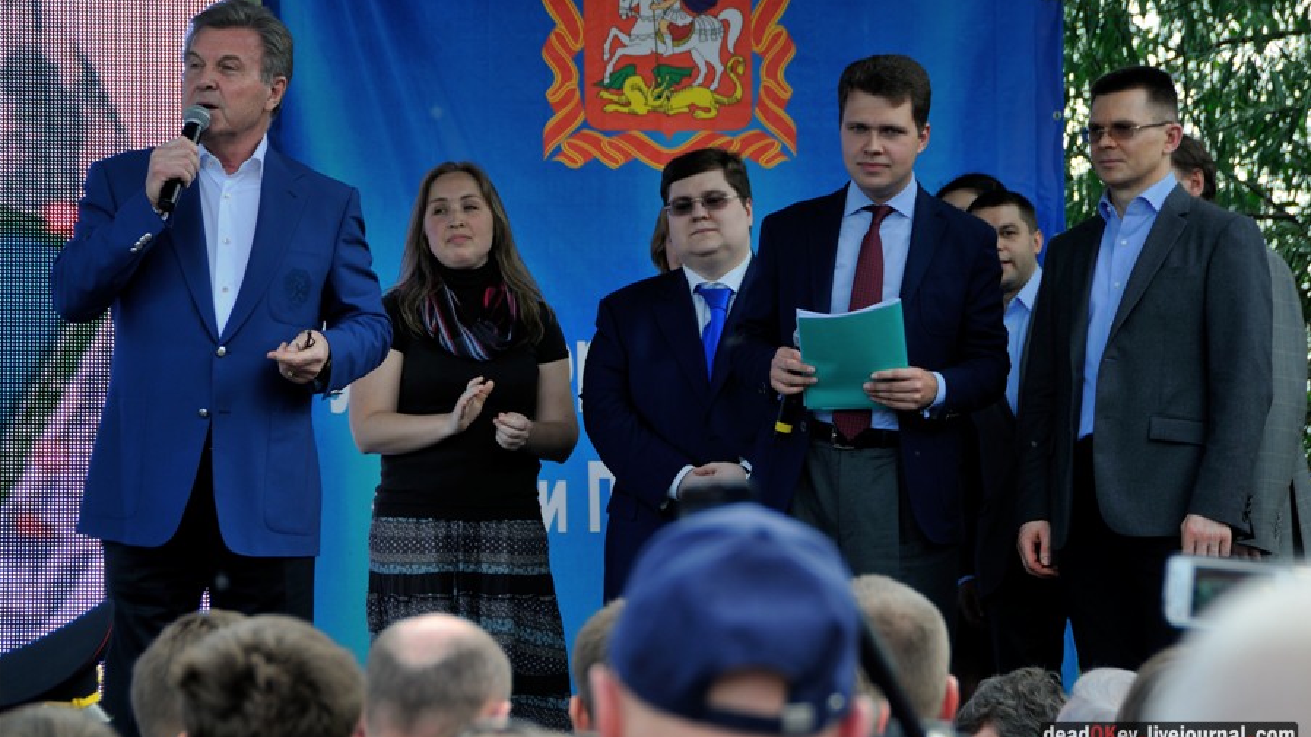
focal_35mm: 173
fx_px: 6014
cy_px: 328
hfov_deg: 12.4
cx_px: 656
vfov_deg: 7.0
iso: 200
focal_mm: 110
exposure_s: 1/200
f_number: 6.3
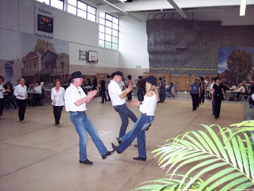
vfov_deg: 36.8
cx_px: 127
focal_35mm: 39
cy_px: 96
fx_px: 286
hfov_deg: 47.9
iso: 140
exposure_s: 1/60
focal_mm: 8
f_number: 2.8
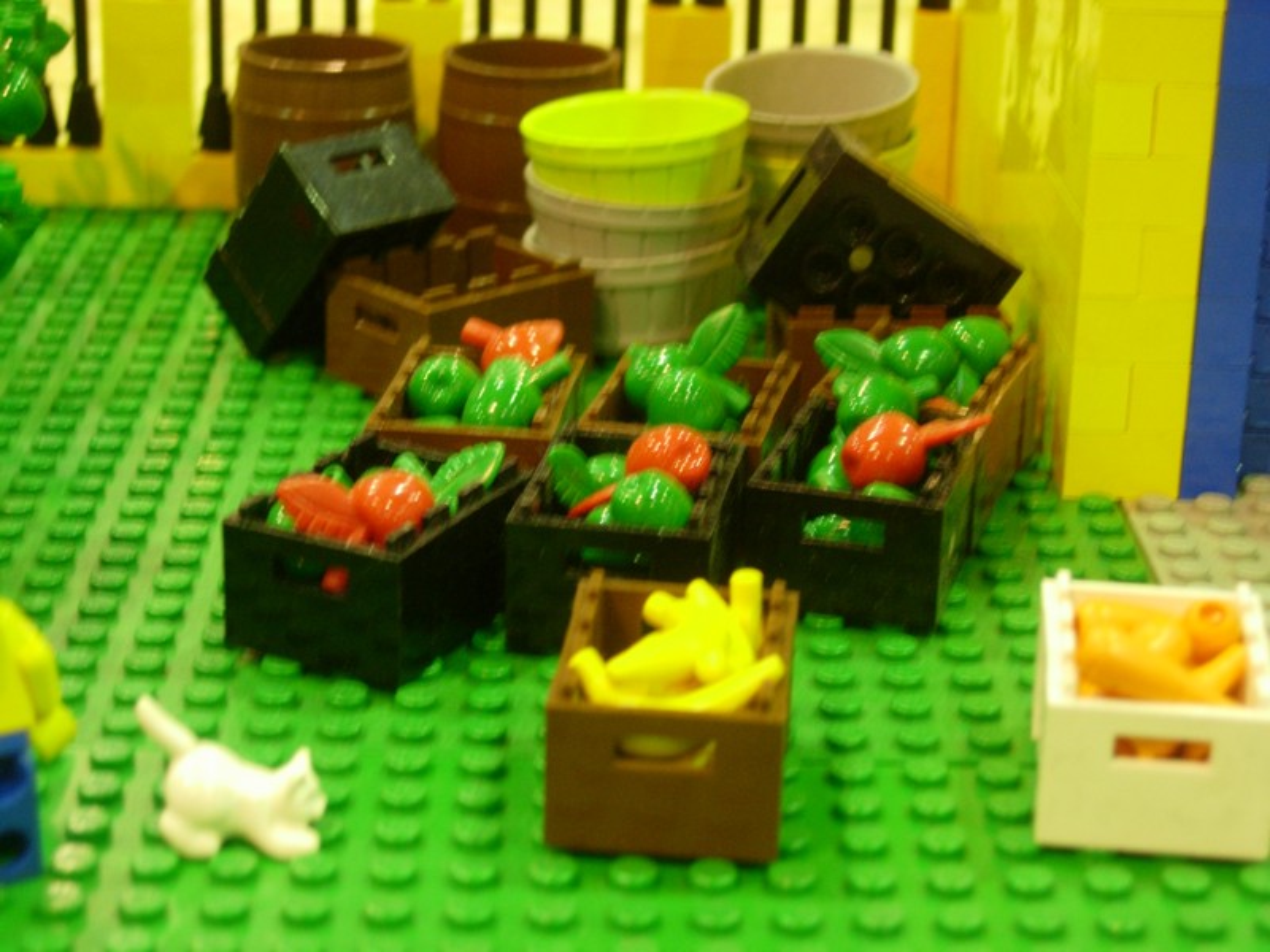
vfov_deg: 18.0
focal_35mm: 82
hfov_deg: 23.8
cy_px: 476
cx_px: 635
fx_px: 3008
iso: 145
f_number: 4
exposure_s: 1/4
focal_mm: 17
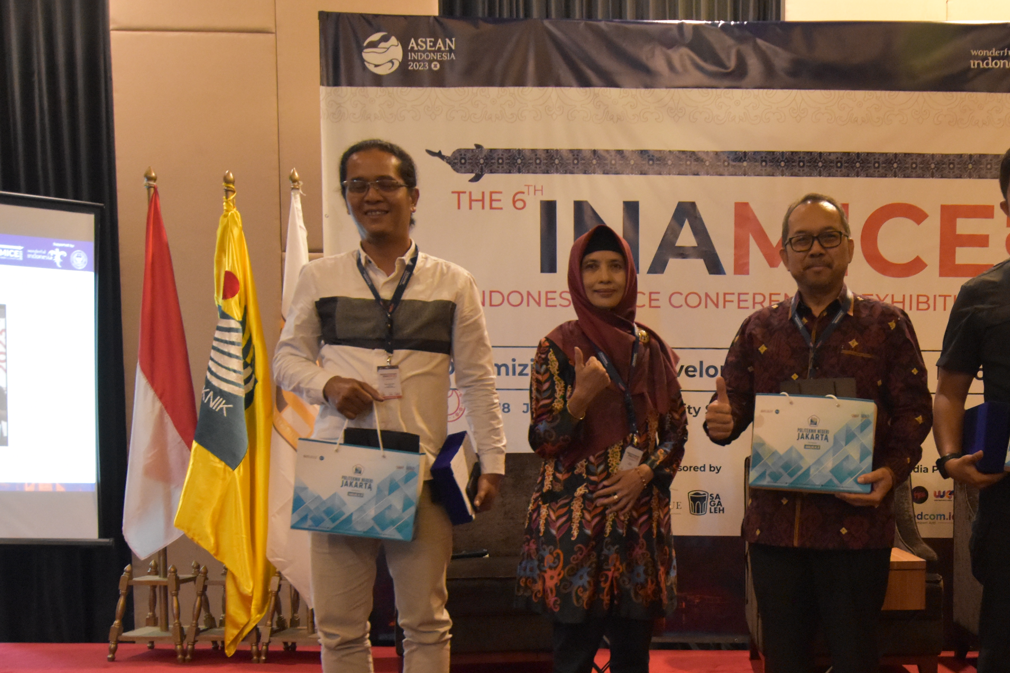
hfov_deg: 52.4
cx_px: 738
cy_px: 547
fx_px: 982
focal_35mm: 35
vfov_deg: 36.4
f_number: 3.5
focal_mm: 14
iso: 3200
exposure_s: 1/45
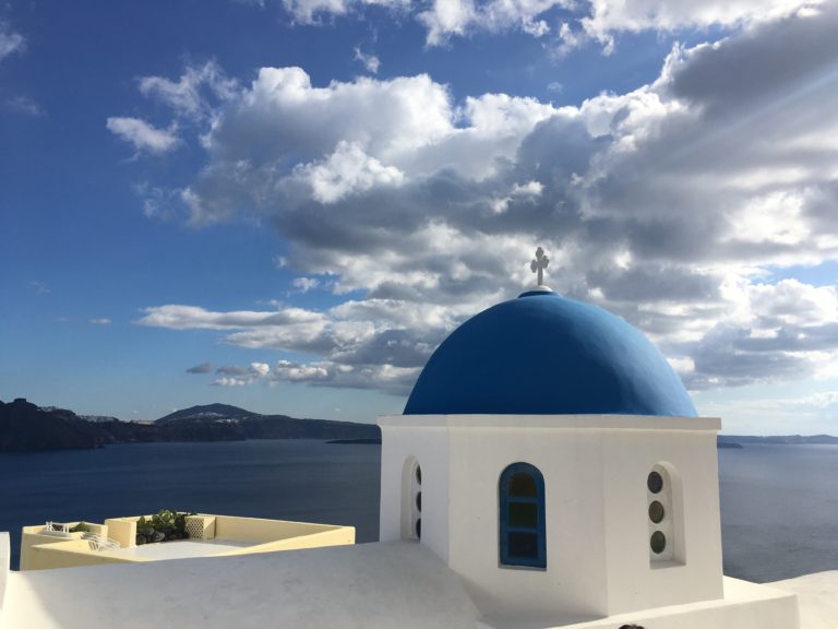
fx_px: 702
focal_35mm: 29
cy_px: 314
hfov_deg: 61.7
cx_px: 419
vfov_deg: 48.2
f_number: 2.2
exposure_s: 1/3077
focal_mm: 4.15
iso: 25
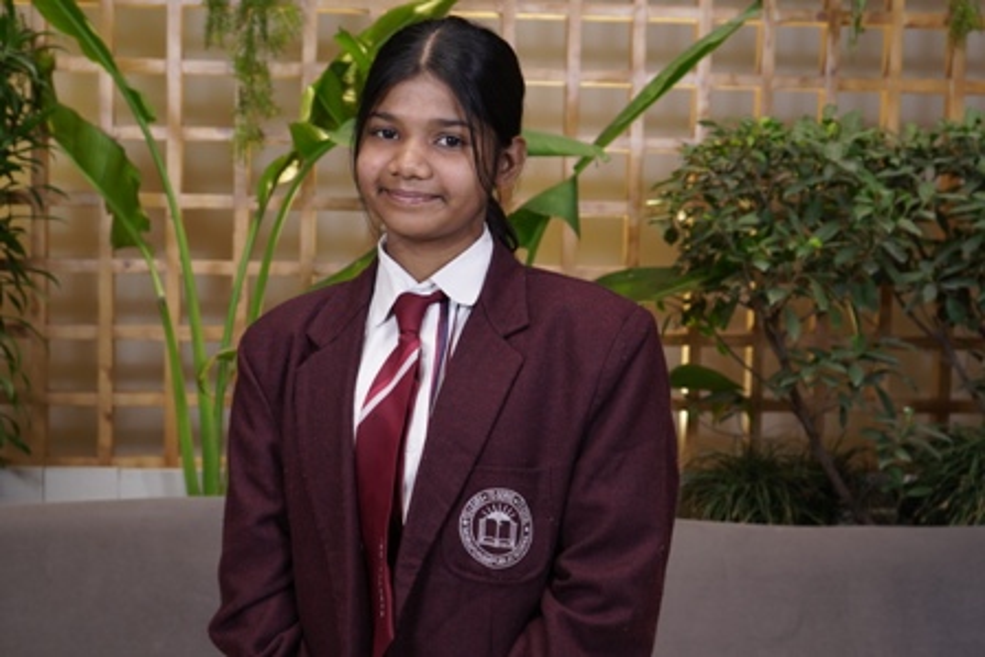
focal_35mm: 57
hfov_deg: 35.0
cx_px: 492
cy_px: 328
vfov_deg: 23.8
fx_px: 1560
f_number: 4
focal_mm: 38
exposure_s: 1/80
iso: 320
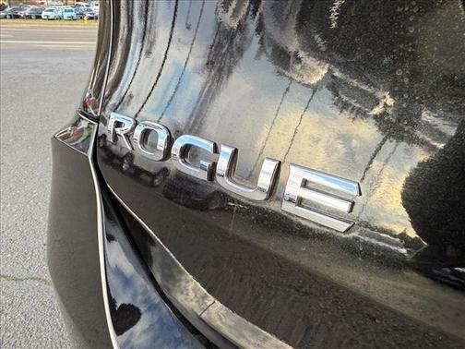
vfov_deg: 56.8
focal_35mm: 24
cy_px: 174
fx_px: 322
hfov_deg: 71.6
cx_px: 232
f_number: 2.2
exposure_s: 1/191
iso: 64
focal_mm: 2.22
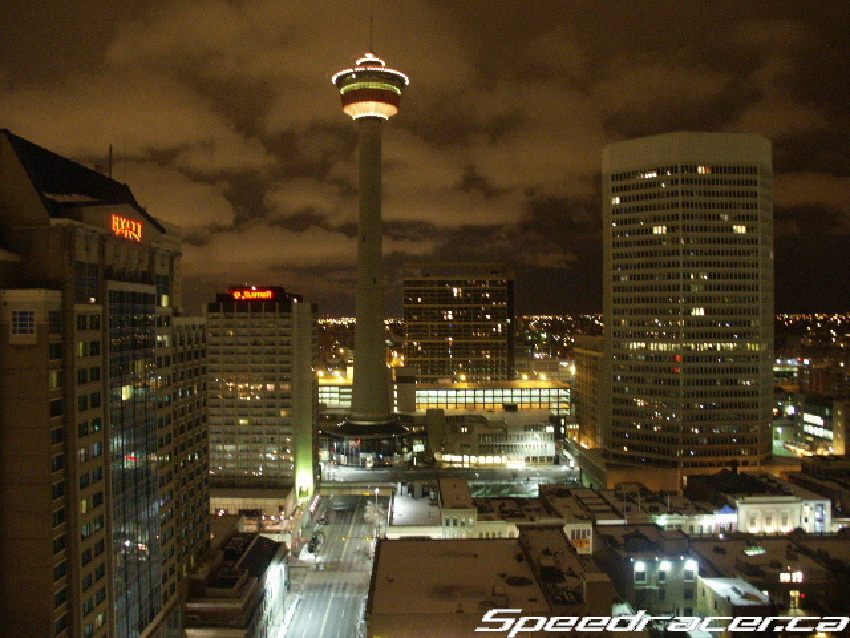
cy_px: 319
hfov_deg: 61.7
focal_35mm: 29
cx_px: 425
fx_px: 712
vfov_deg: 48.2
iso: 200
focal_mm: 7.65
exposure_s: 1.5
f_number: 2.8
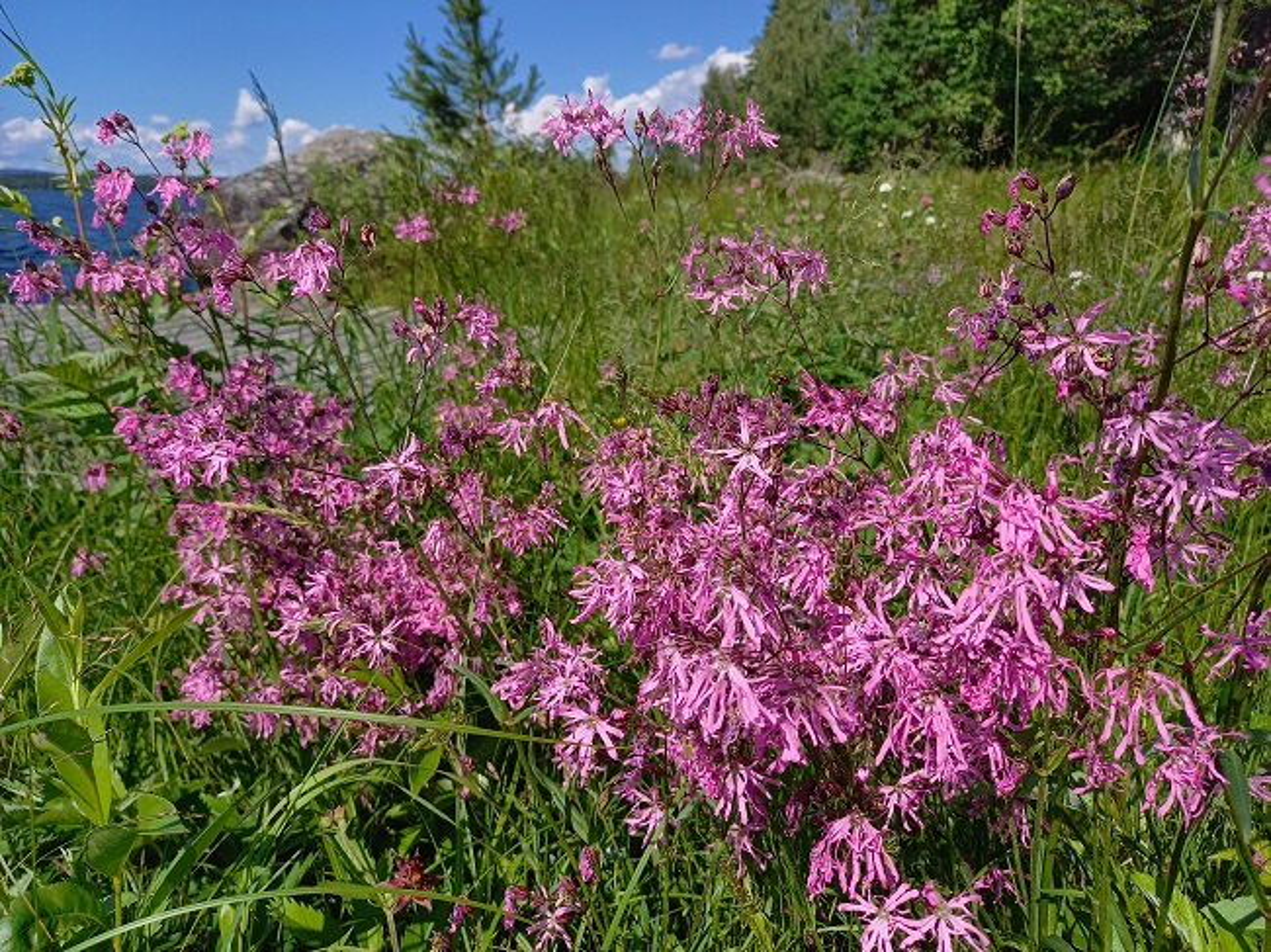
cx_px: 636
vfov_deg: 54.8
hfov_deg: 69.4
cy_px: 476
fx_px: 918
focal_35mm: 25
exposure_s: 1/1141
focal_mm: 4.6
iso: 50
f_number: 2
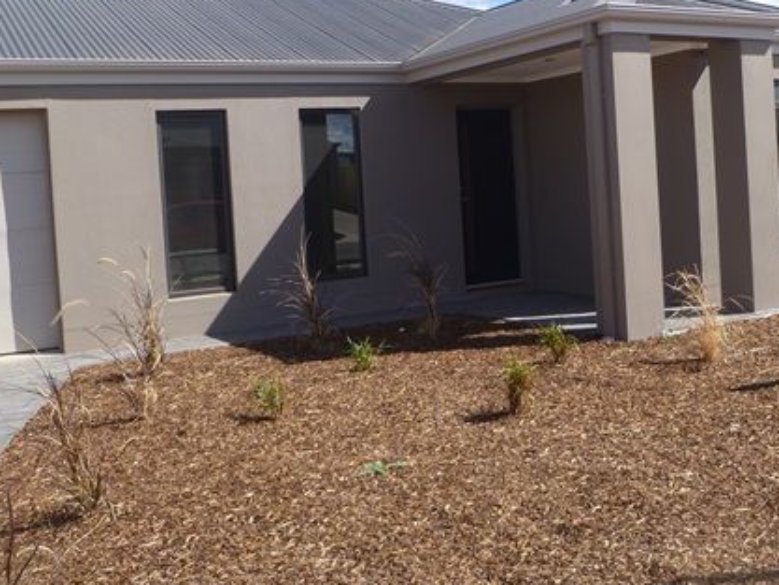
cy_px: 217
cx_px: 501
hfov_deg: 43.4
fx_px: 968
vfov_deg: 33.4
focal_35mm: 43
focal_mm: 5
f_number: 3.3
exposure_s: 1/500
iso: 80
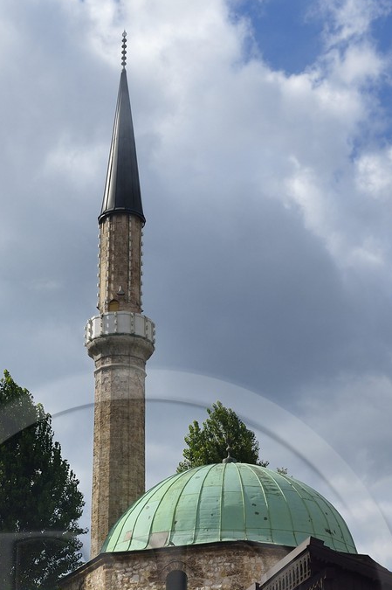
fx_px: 1358
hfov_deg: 16.4
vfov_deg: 23.1
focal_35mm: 83
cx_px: 141
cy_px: 641
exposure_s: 1/250
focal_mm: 35
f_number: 11
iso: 200
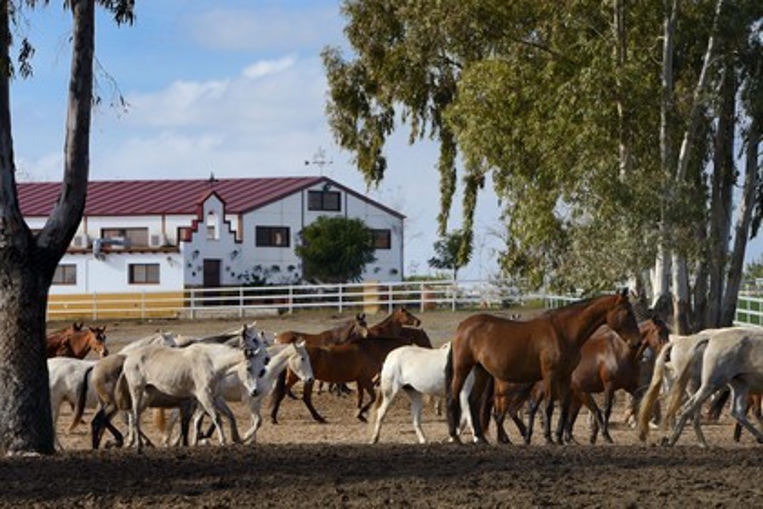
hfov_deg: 10.3
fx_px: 4239
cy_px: 254
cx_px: 382
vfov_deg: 6.9
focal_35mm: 200
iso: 400
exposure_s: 1/640
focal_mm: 200
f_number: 11
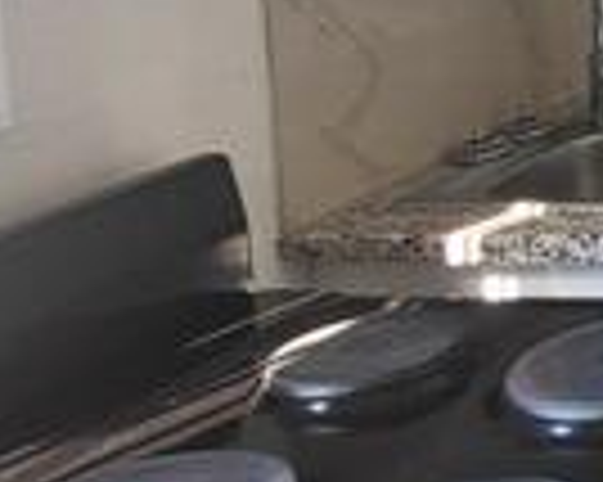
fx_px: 1355
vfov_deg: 19.2
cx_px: 1256
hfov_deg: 17.1
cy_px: -72
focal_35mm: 76
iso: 64
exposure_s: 1/50
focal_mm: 1.74
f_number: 2.2
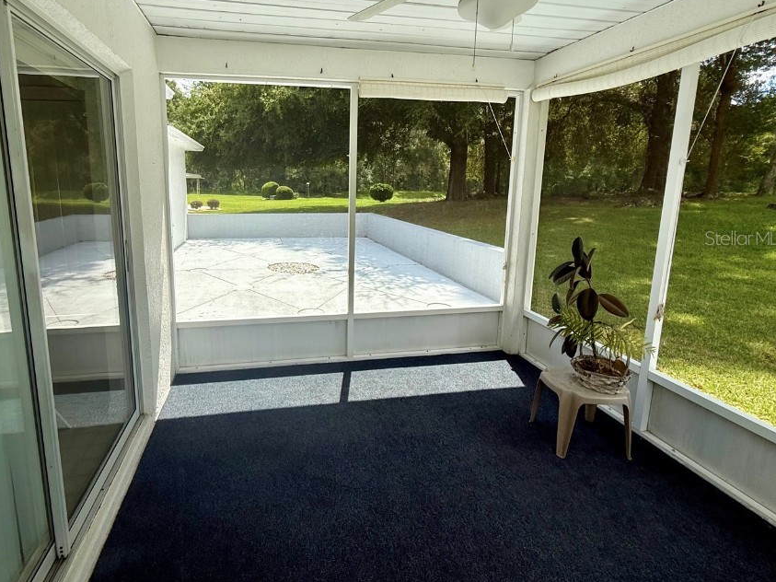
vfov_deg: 74.0
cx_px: 320
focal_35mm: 17
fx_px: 381
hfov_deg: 90.1
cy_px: 238
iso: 50
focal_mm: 2.22
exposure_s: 1/1068
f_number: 2.2
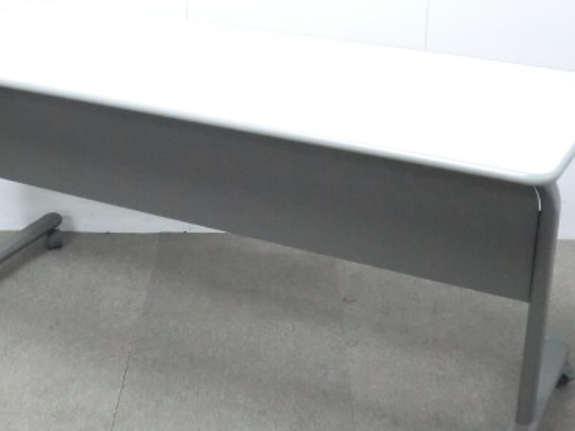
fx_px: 1096
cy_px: 148
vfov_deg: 22.2
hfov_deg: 29.3
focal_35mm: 66
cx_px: 228
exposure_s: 1/30
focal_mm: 6.9
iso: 800
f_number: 3.9
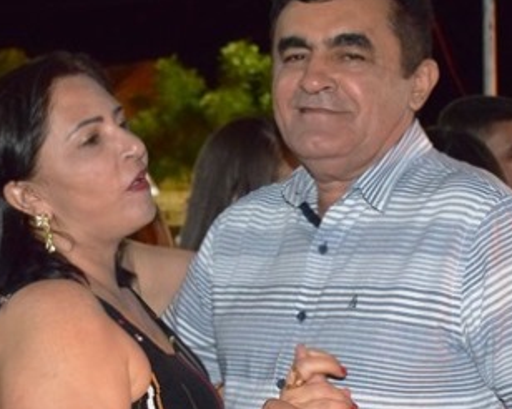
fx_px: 1196
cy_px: 247
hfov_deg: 24.2
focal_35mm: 79
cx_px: 266
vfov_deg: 19.4
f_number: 4
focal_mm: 27
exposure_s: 1/60
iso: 2800
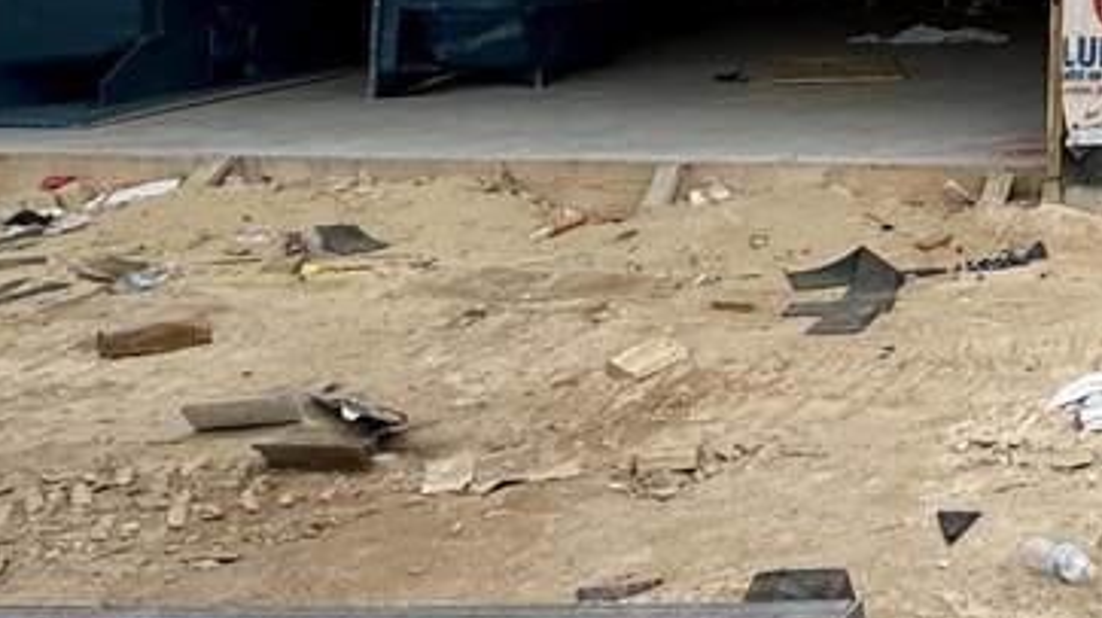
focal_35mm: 54
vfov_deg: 19.7
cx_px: 1431
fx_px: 1577
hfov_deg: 30.4
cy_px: -262
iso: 50
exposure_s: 1/1189
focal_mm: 2.22
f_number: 2.2
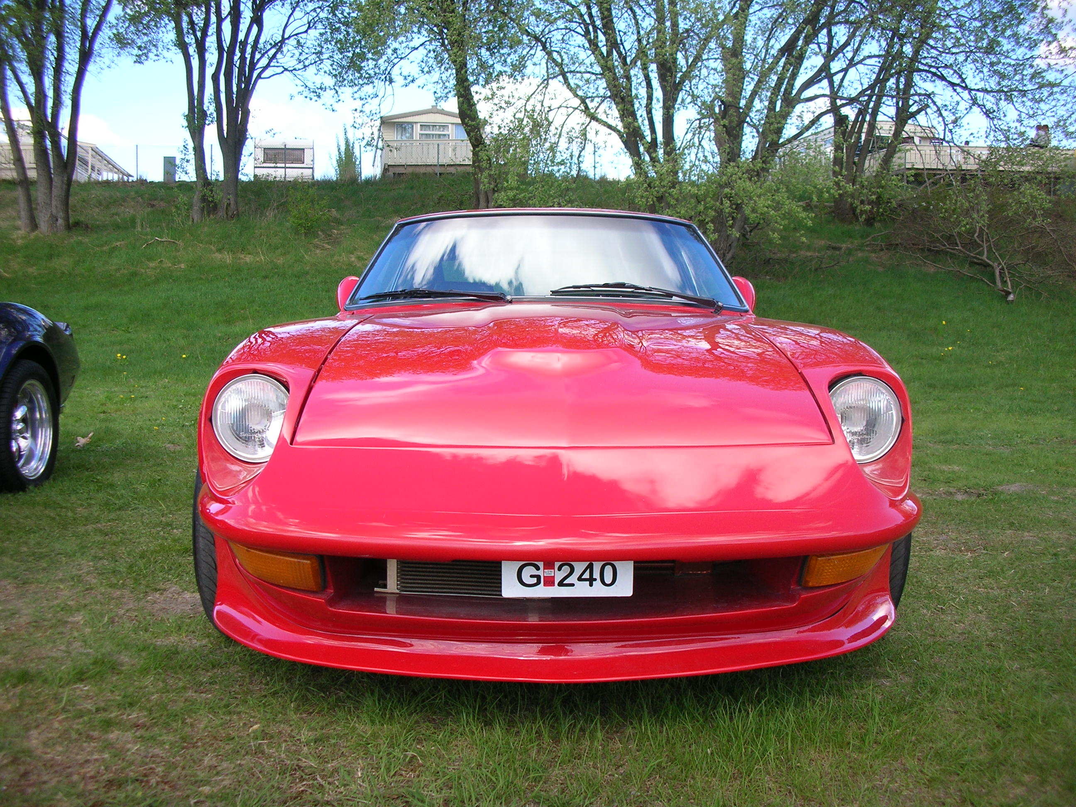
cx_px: 538
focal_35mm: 35
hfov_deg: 52.6
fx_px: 1088
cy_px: 404
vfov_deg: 40.7
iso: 50
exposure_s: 1/185
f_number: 3
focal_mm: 5.8
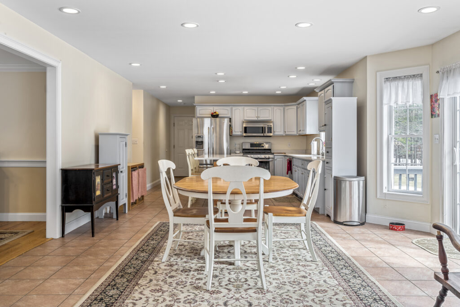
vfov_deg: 43.6
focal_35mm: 30
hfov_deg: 61.9
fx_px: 383
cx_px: 230
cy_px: 154
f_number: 8
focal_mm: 30
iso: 250
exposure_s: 1/3
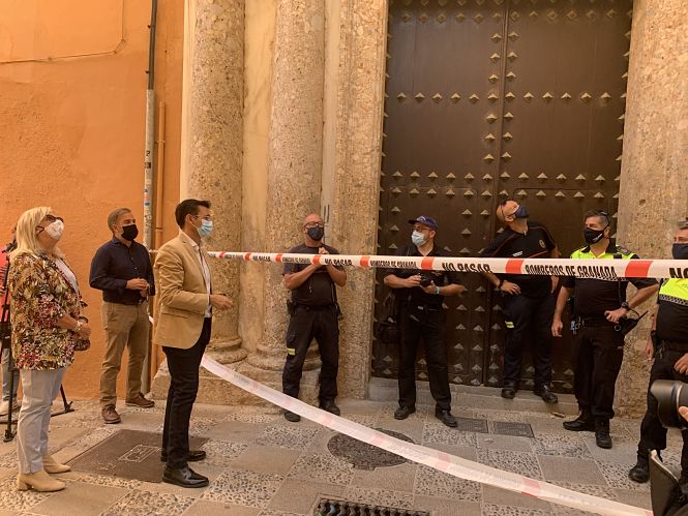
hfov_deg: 67.3
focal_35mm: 26
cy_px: 258
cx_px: 344
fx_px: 517
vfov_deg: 53.1
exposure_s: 1/121
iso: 64
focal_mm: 4.25
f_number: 1.8
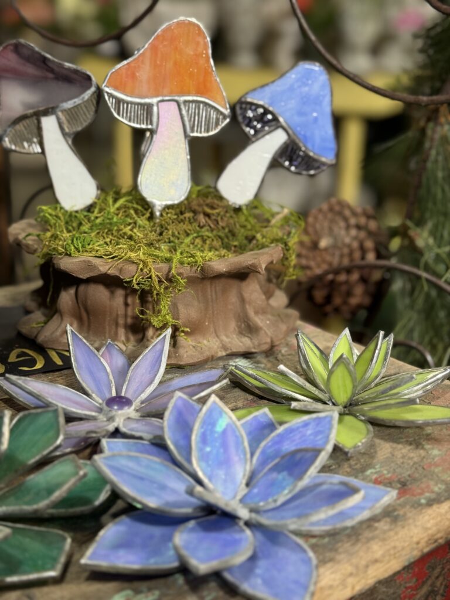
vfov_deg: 39.7
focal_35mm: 48
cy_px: 300
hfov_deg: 30.3
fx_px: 832
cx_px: 225
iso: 160
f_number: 1.78
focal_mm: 6.76
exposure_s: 1/60
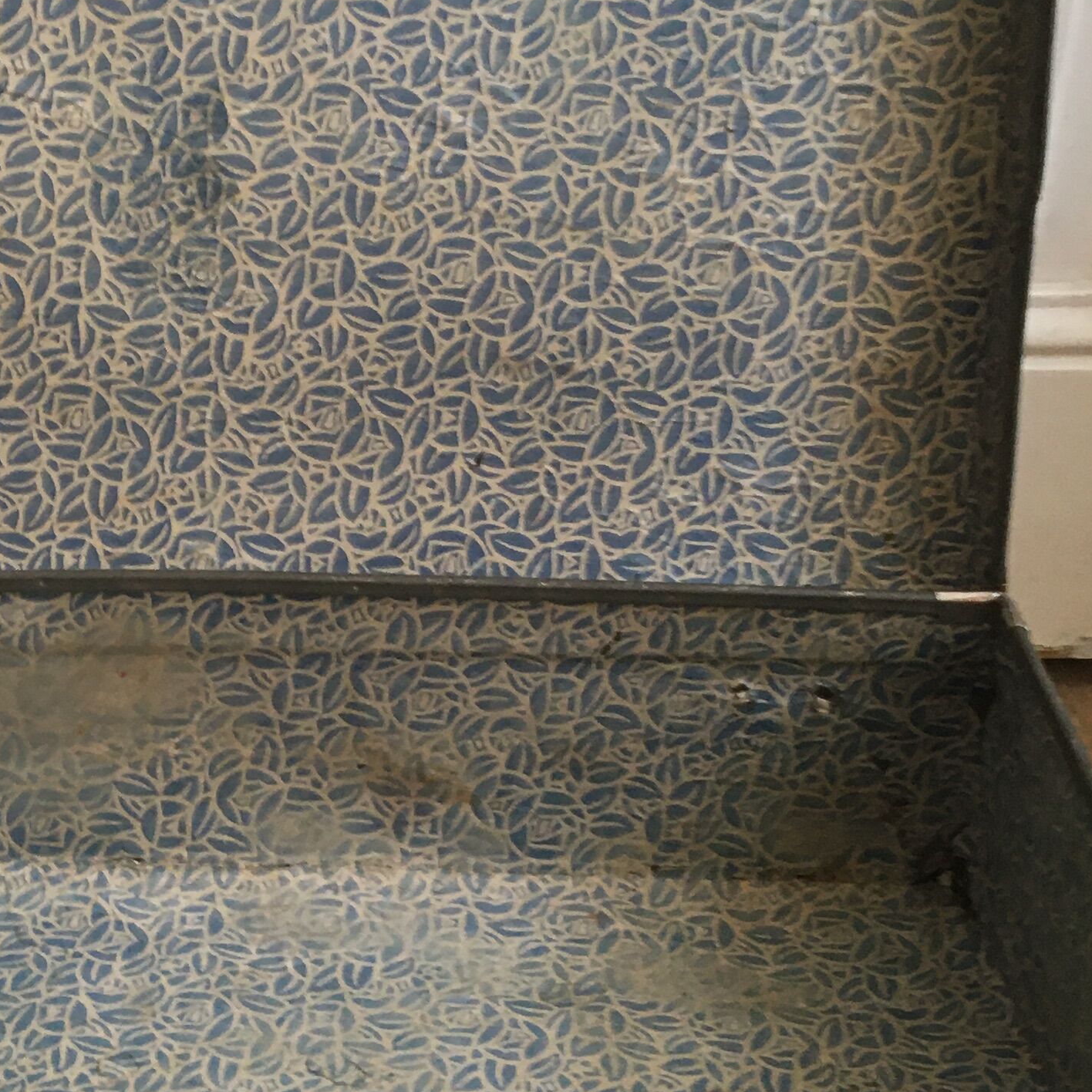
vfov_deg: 23.7
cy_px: 612
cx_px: 227
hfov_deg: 23.3
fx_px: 2605
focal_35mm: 73
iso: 100
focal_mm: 4.15
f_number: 2.2
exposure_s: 1/33
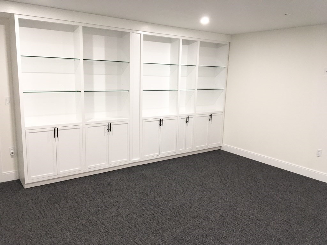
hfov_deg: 61.7
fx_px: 274
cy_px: 122
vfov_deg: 48.2
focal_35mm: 29
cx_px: 164
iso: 100
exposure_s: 1/30
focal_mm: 4.15
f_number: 2.2
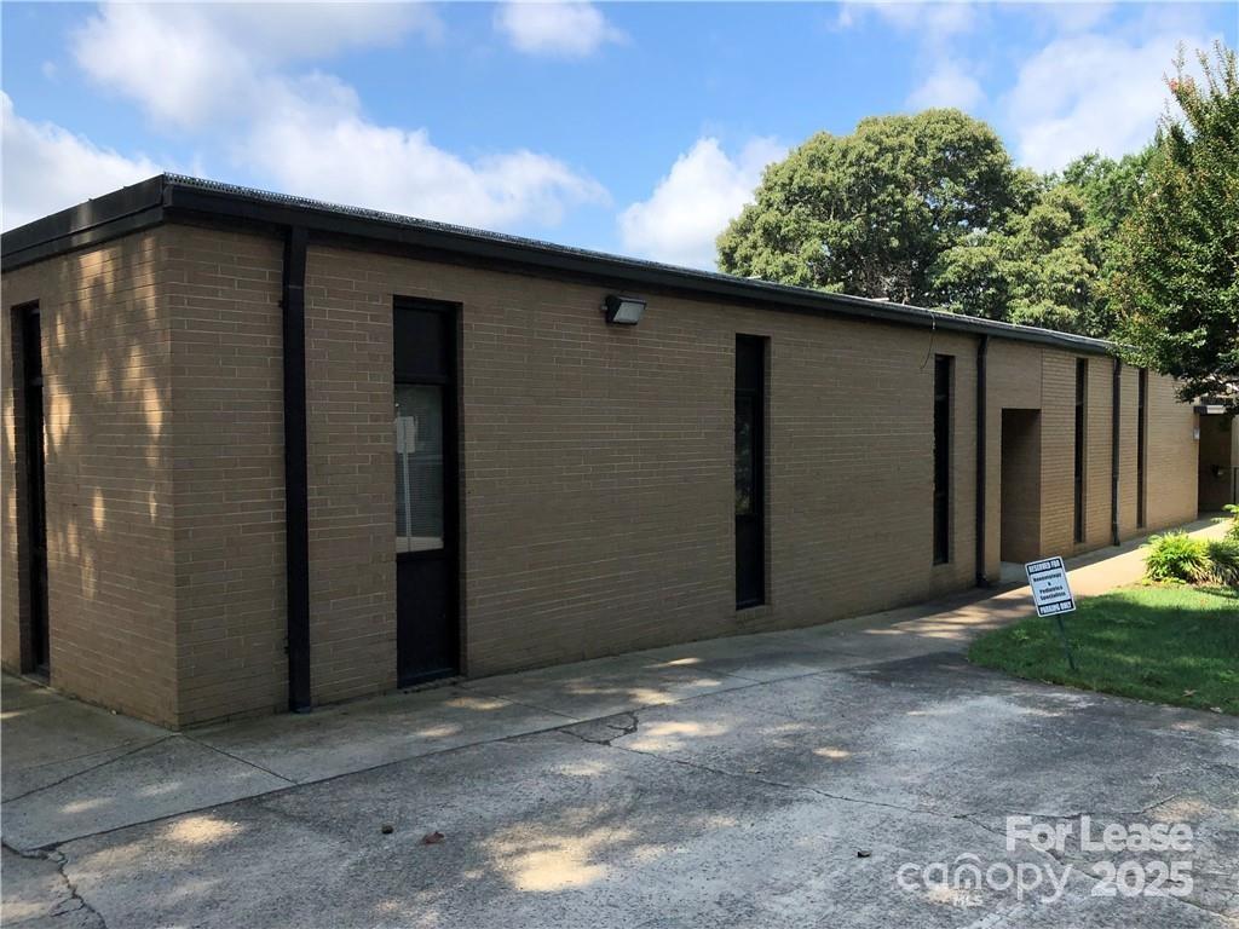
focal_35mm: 28
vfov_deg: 49.7
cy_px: 464
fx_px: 1002
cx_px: 620
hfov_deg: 63.4
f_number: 1.8
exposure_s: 1/2088
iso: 20
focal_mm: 3.99
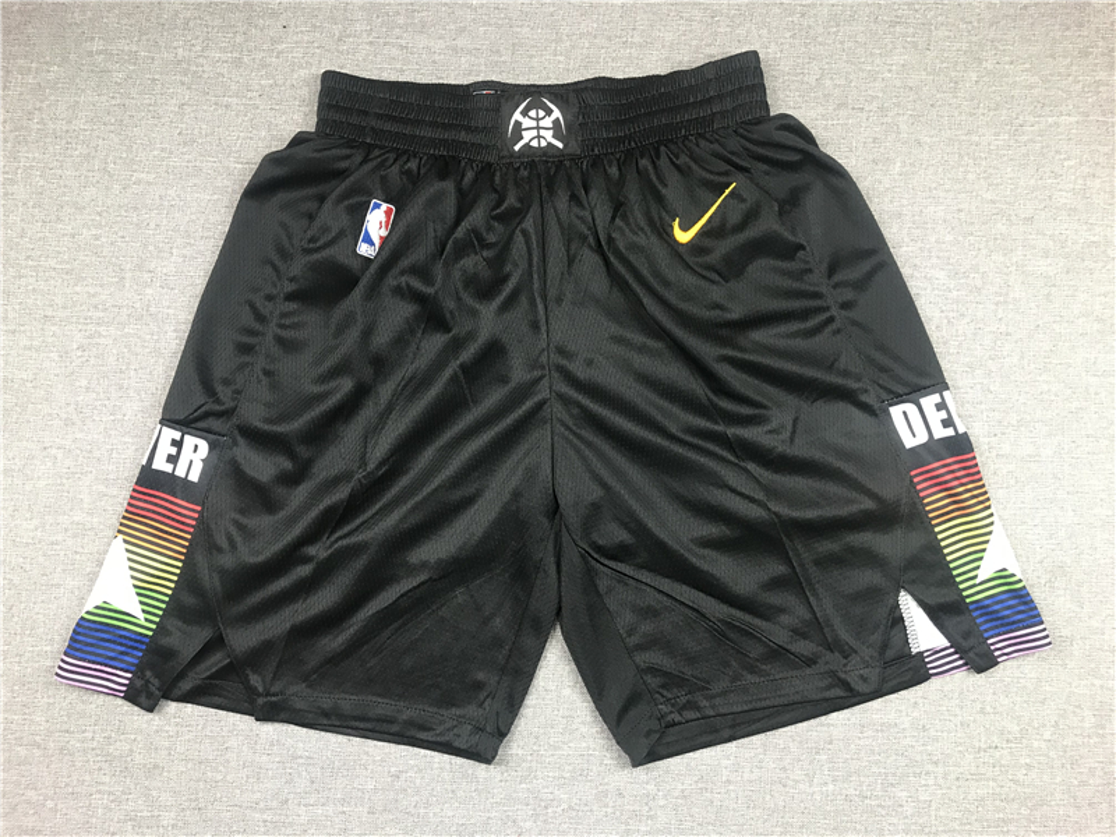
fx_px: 903
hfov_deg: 63.4
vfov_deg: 49.7
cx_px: 558
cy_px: 418
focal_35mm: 28
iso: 40
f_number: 1.8
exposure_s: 1/20
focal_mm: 3.99
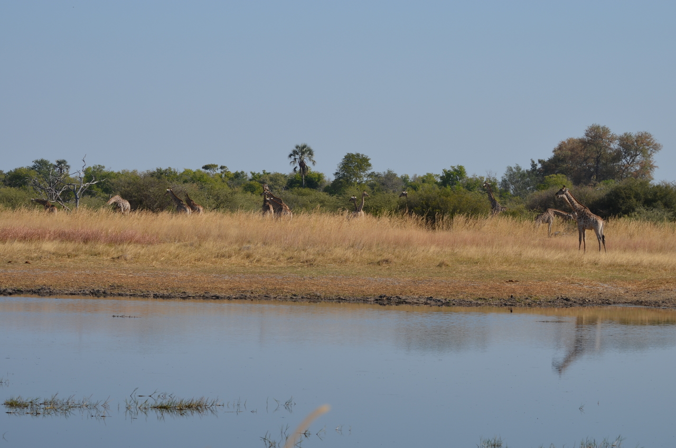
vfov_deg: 9.1
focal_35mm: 150
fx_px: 2811
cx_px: 338
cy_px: 224
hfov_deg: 13.7
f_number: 9
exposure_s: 1/320
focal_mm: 100
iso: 100
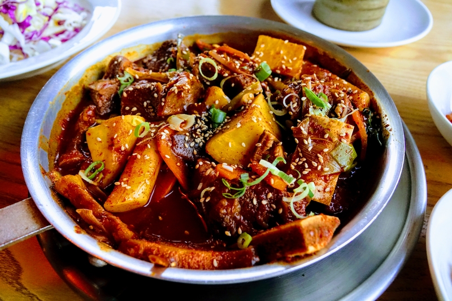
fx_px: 301
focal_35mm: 24
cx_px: 226
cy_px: 150
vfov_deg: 53.1
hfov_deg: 73.8
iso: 1600
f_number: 2.8
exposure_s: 1/1600
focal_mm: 8.83
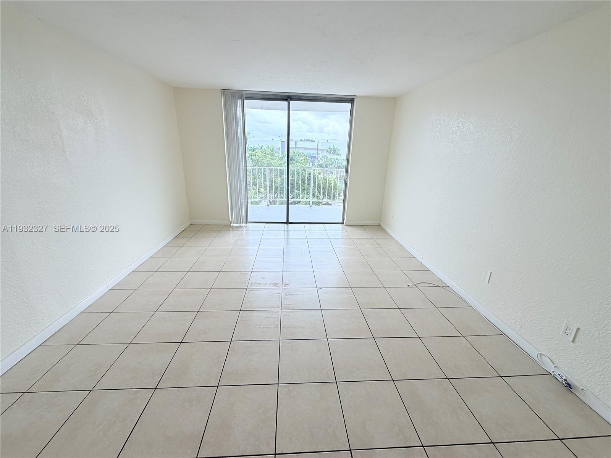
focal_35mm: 14
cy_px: 229
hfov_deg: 102.1
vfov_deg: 85.7
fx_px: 247
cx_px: 306
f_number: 2.2
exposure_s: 1/196
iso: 50
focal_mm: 2.22
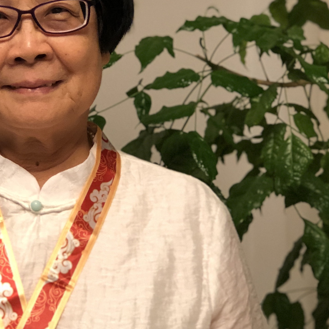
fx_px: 1538
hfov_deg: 12.1
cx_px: 53
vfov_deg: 12.2
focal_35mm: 143
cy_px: 122
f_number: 2.8
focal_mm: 6.6
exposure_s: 1/33
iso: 200
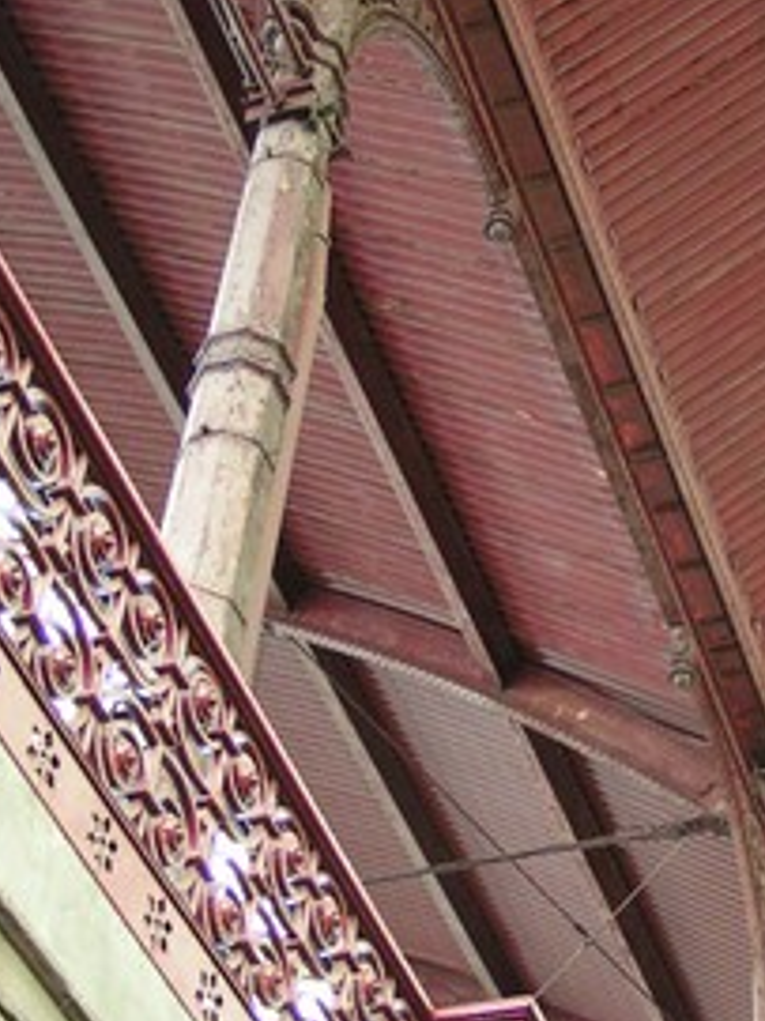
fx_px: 2536
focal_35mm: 86
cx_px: 626
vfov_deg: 22.8
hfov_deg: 17.0
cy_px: 443
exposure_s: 1/40
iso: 125
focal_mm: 5.8
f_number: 2.8
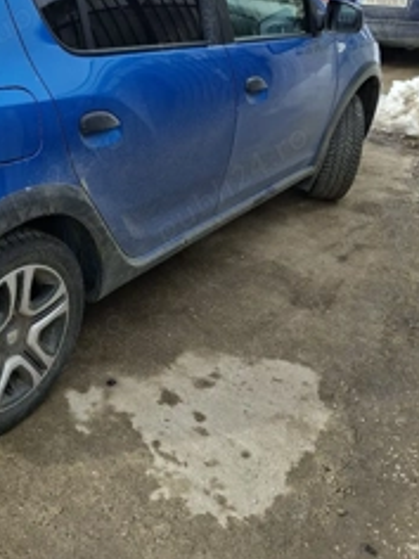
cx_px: 95
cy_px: 213
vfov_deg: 47.5
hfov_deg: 35.8
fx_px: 629
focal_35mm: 39
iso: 50
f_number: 1.8
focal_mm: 5.54
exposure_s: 1/2000
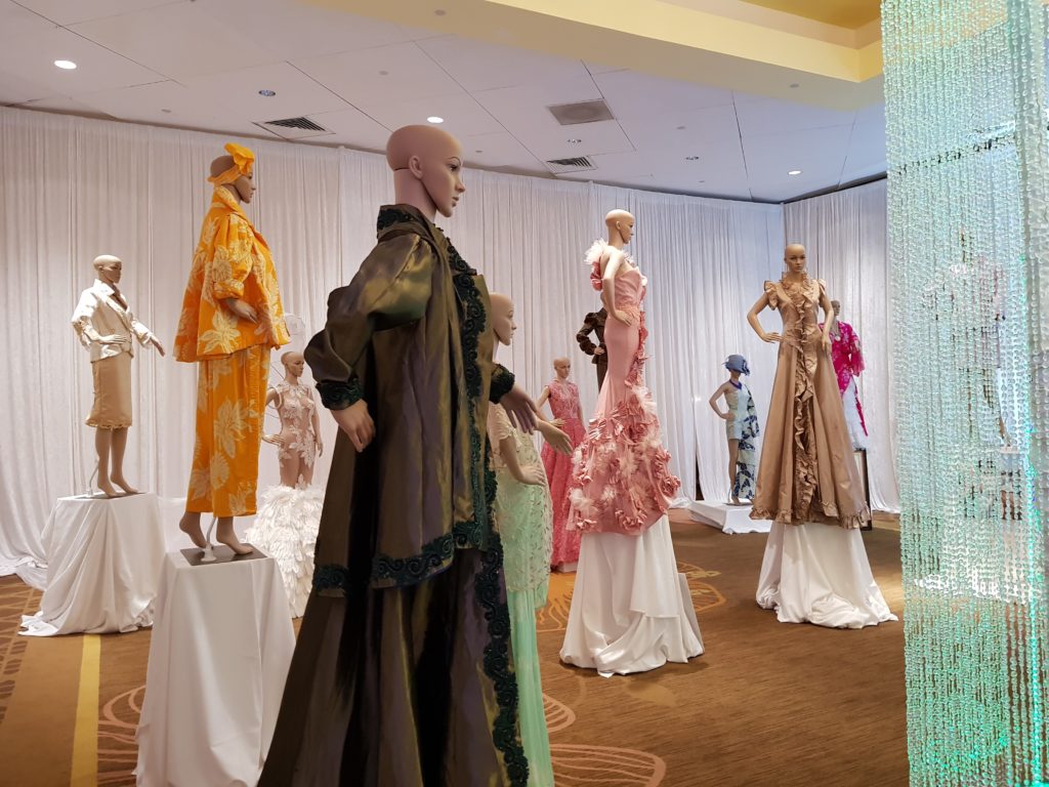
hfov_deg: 67.3
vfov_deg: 53.1
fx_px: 788
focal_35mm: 26
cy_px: 394
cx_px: 524
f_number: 1.7
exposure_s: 1/20
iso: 250
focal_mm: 4.2
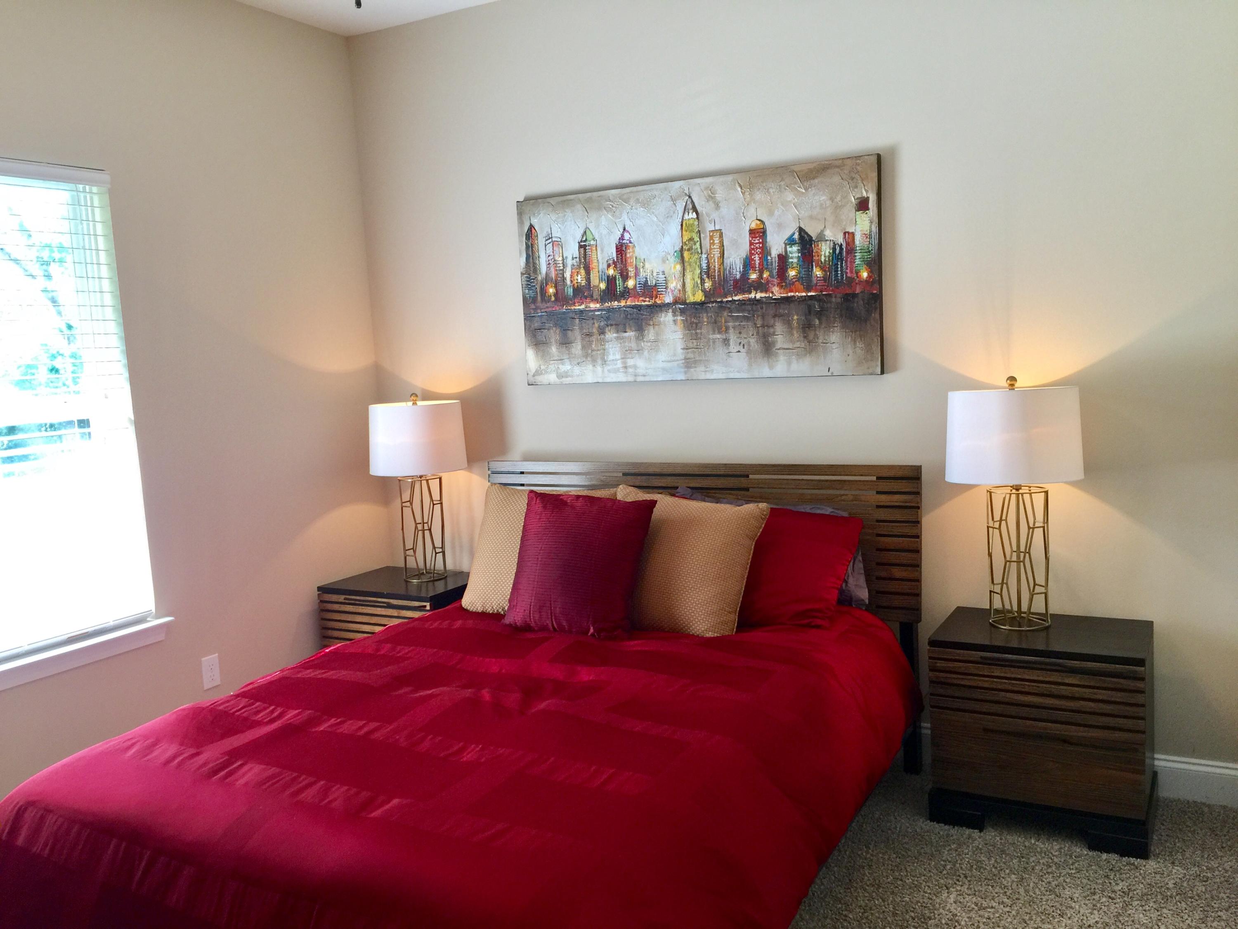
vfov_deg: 48.2
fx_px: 1037
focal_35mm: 29
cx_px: 619
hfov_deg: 61.7
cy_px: 464
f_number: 2.2
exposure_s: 1/30
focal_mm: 4.15
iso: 50
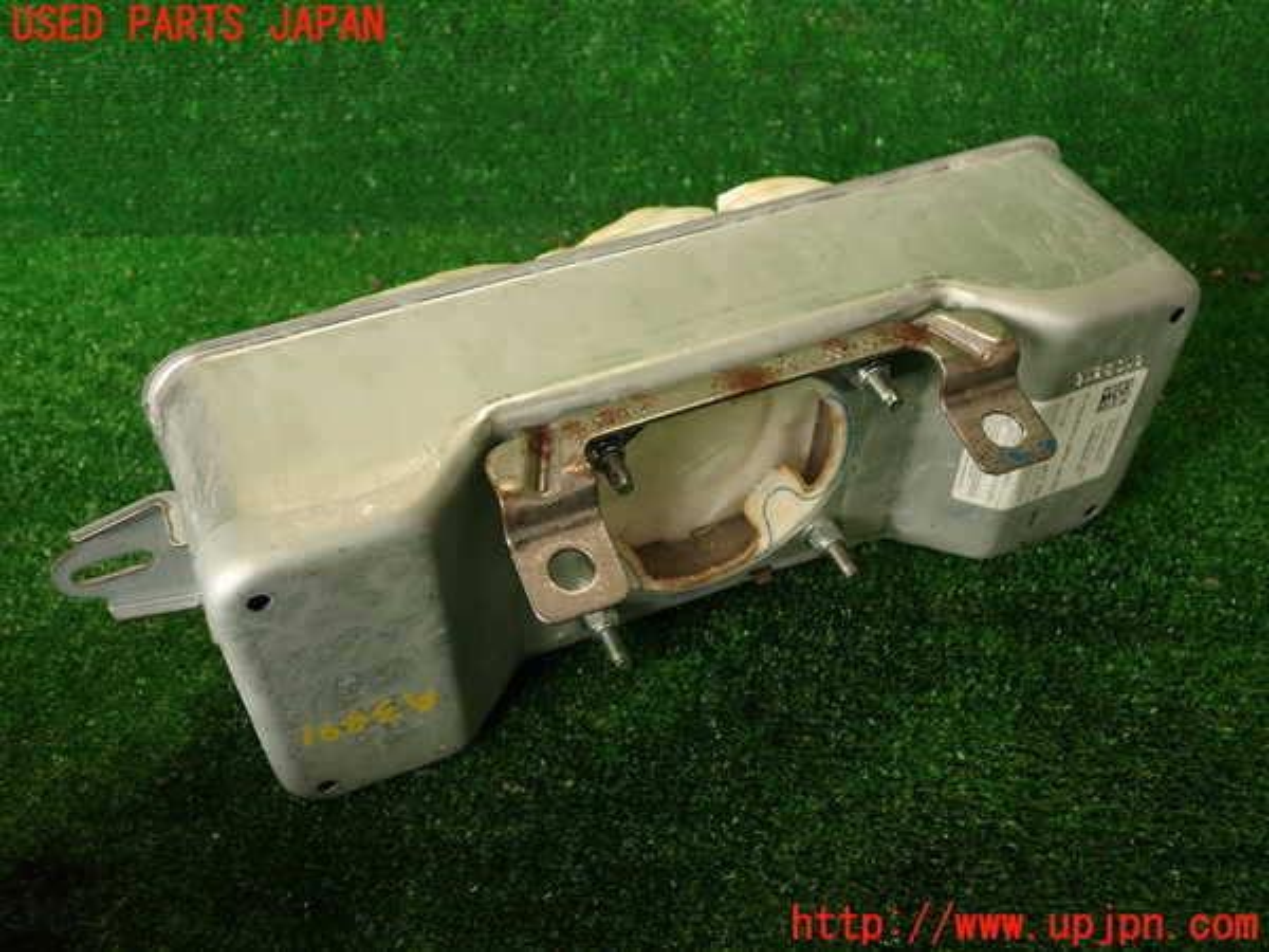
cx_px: 634
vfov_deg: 44.2
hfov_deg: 56.8
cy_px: 476
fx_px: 1173
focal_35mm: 32
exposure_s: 1/60
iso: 100
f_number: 2.4
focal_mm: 5.79
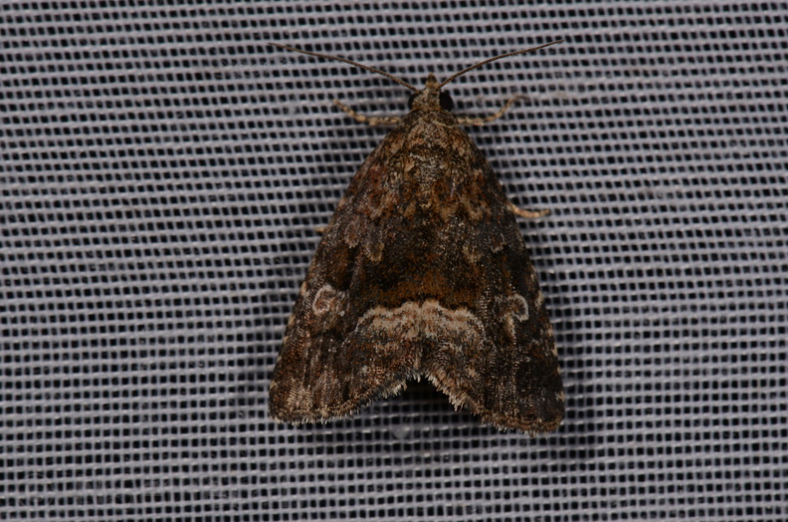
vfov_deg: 10.7
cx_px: 394
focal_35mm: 128
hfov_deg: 16.1
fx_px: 2784
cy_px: 261
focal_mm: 85
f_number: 25
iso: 100
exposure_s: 1/60
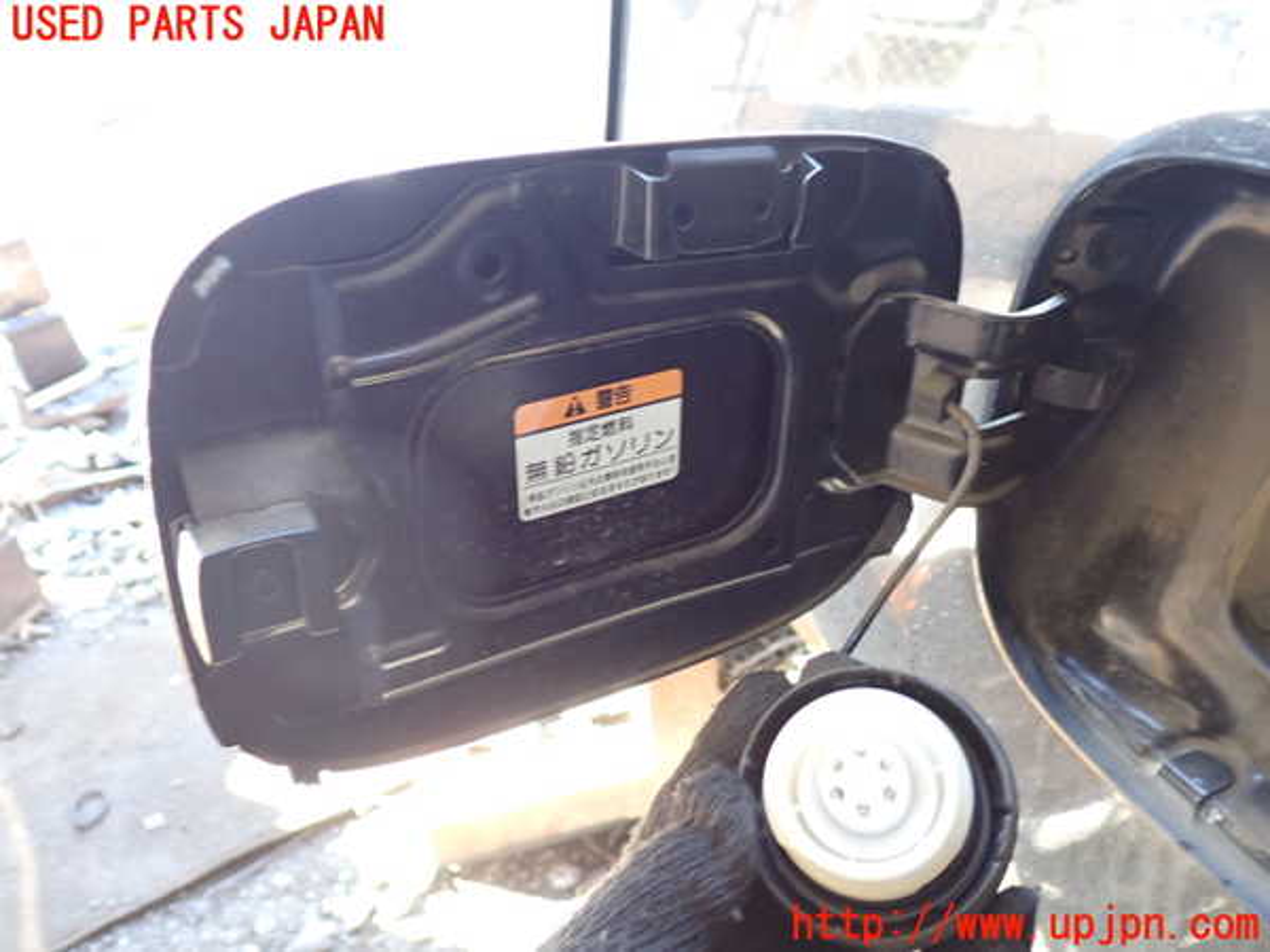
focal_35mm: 30
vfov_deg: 46.8
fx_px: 1101
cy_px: 476
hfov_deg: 60.0
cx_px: 635
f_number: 2.3
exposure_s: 1/30
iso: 500
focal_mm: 5.4
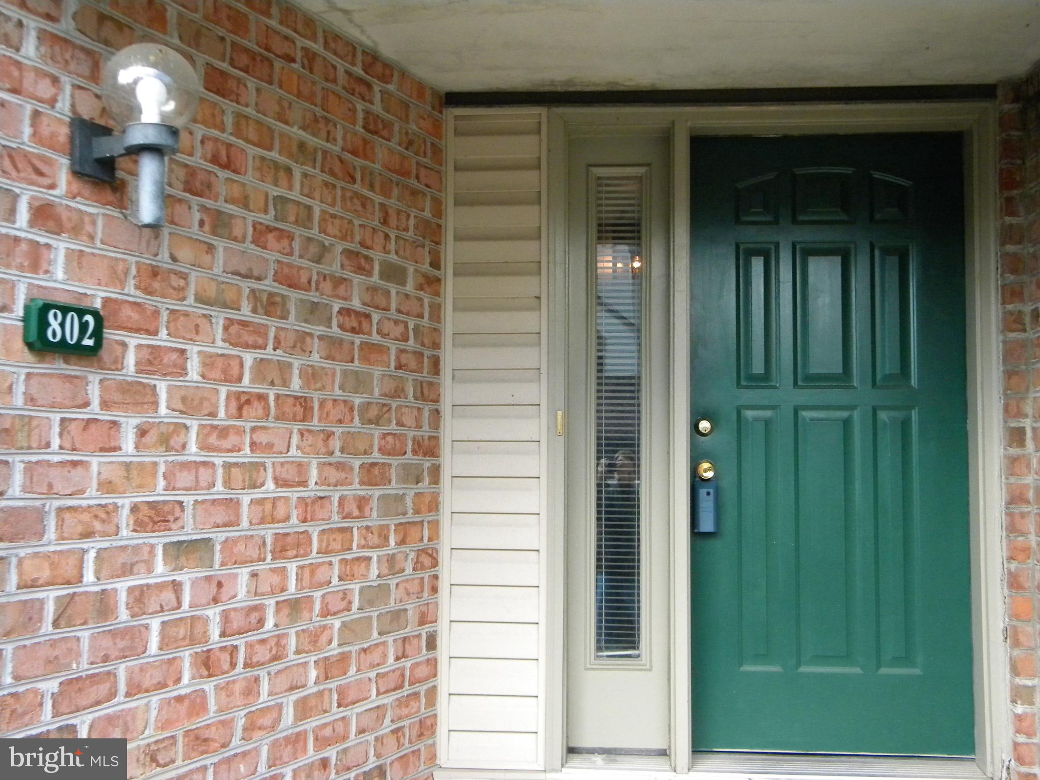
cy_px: 390
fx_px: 1232
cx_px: 520
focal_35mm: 41
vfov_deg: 35.1
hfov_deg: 45.8
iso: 400
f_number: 3.8
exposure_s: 1/255
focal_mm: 7.3
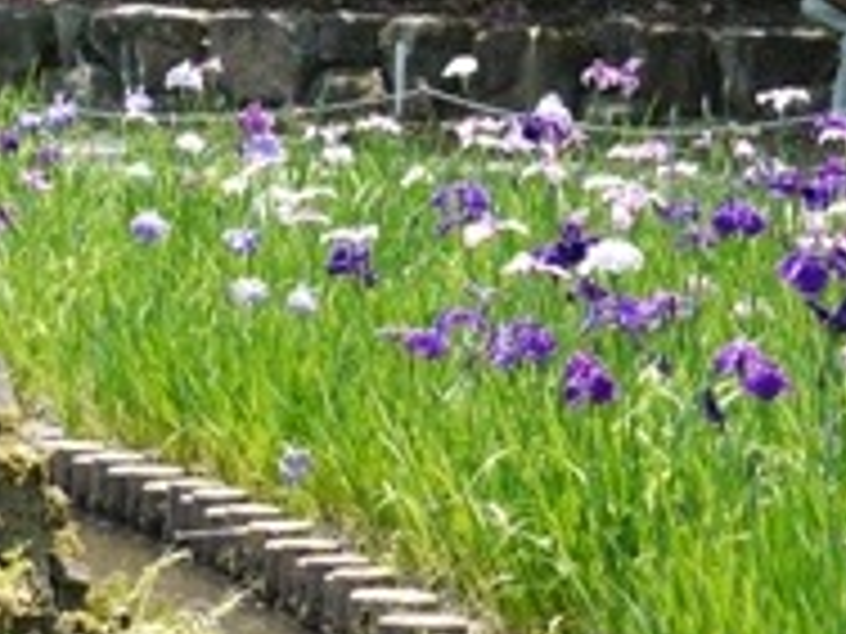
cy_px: 252
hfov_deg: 11.1
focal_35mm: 177
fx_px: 4326
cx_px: 178
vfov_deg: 8.4
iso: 100
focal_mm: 40
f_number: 5.6
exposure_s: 1/160
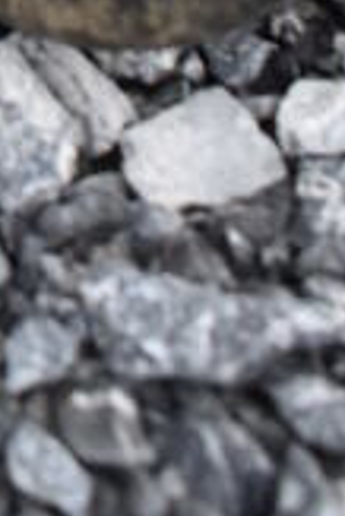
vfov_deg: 12.0
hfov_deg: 8.4
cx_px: -456
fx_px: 2166
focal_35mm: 151
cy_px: -537
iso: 200
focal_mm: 18
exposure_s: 1/160
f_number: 5.6
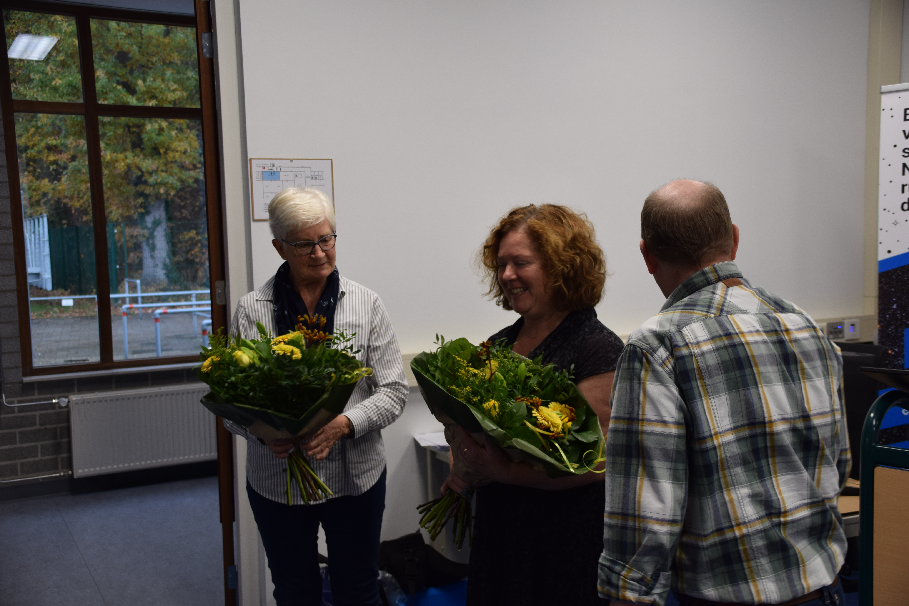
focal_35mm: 42
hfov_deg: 46.4
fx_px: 1060
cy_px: 303
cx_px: 454
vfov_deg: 31.9
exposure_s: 1/80
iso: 400
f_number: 4.5
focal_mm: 28
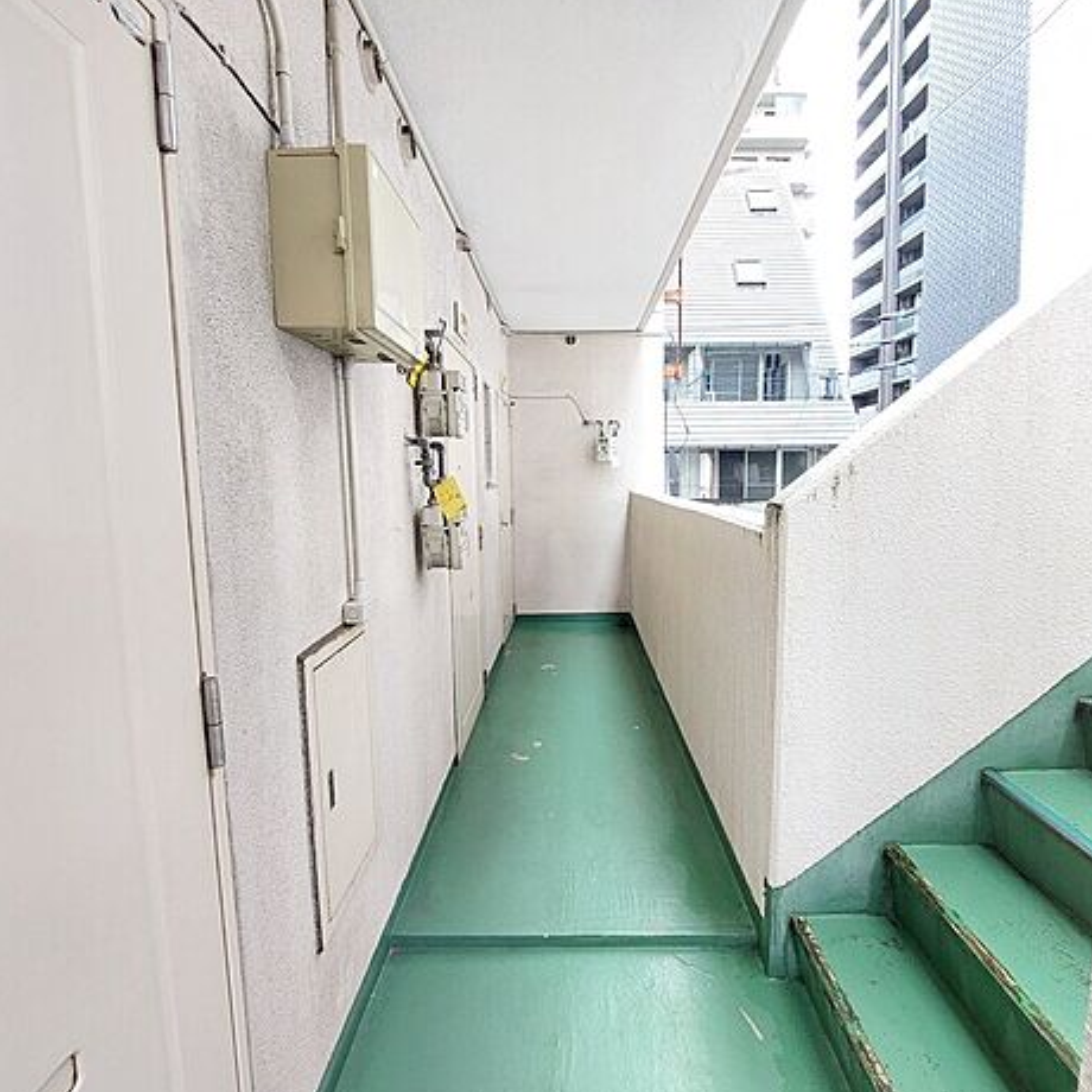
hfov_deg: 87.2
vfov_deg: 87.4
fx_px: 571
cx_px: 598
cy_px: 539
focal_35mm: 16
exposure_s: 1/60
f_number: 2.2
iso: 200
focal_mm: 1.74
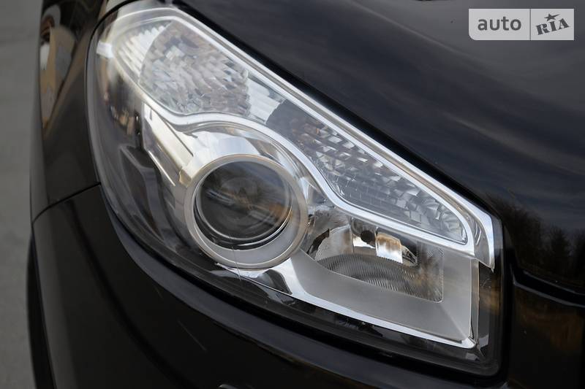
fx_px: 1218
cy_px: 194
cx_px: 292
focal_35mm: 75
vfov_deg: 18.2
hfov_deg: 27.0
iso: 140
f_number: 5.6
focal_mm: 50
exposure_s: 1/125
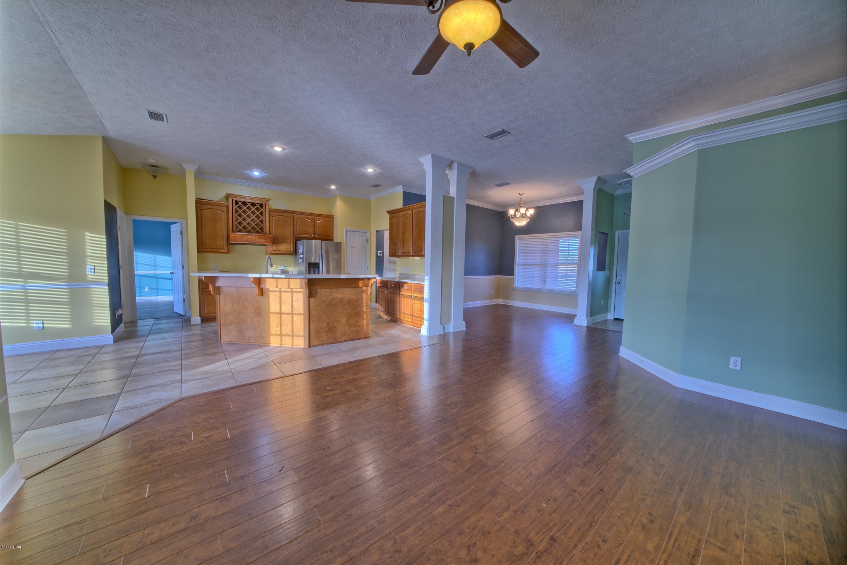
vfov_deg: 90.0
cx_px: 424
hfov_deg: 112.6
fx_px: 282
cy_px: 282
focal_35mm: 12
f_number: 19
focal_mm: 12
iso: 200
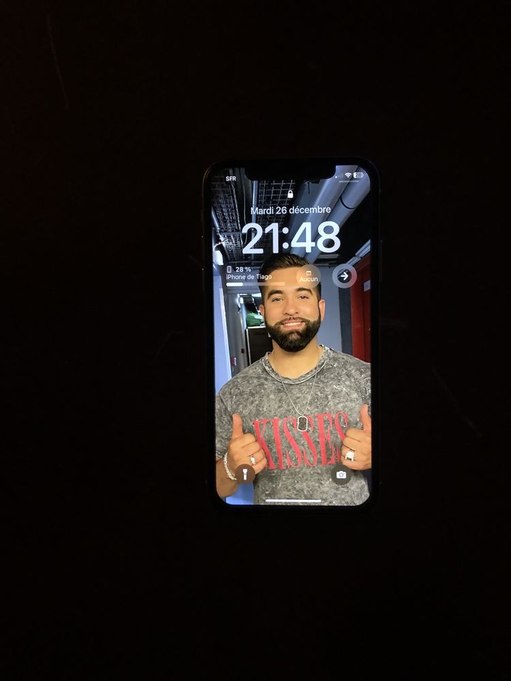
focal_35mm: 28
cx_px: 256
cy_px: 340
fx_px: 551
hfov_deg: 49.7
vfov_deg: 63.4
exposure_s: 1/15
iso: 100
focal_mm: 3.99
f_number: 1.8
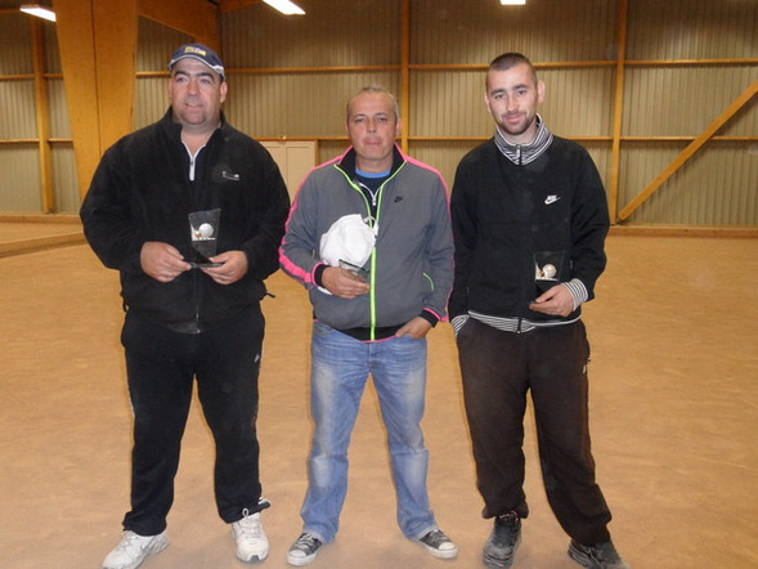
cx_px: 379
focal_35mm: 32
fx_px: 701
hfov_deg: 56.8
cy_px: 284
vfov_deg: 44.2
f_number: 3.4
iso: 400
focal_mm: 5.3
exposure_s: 1/30
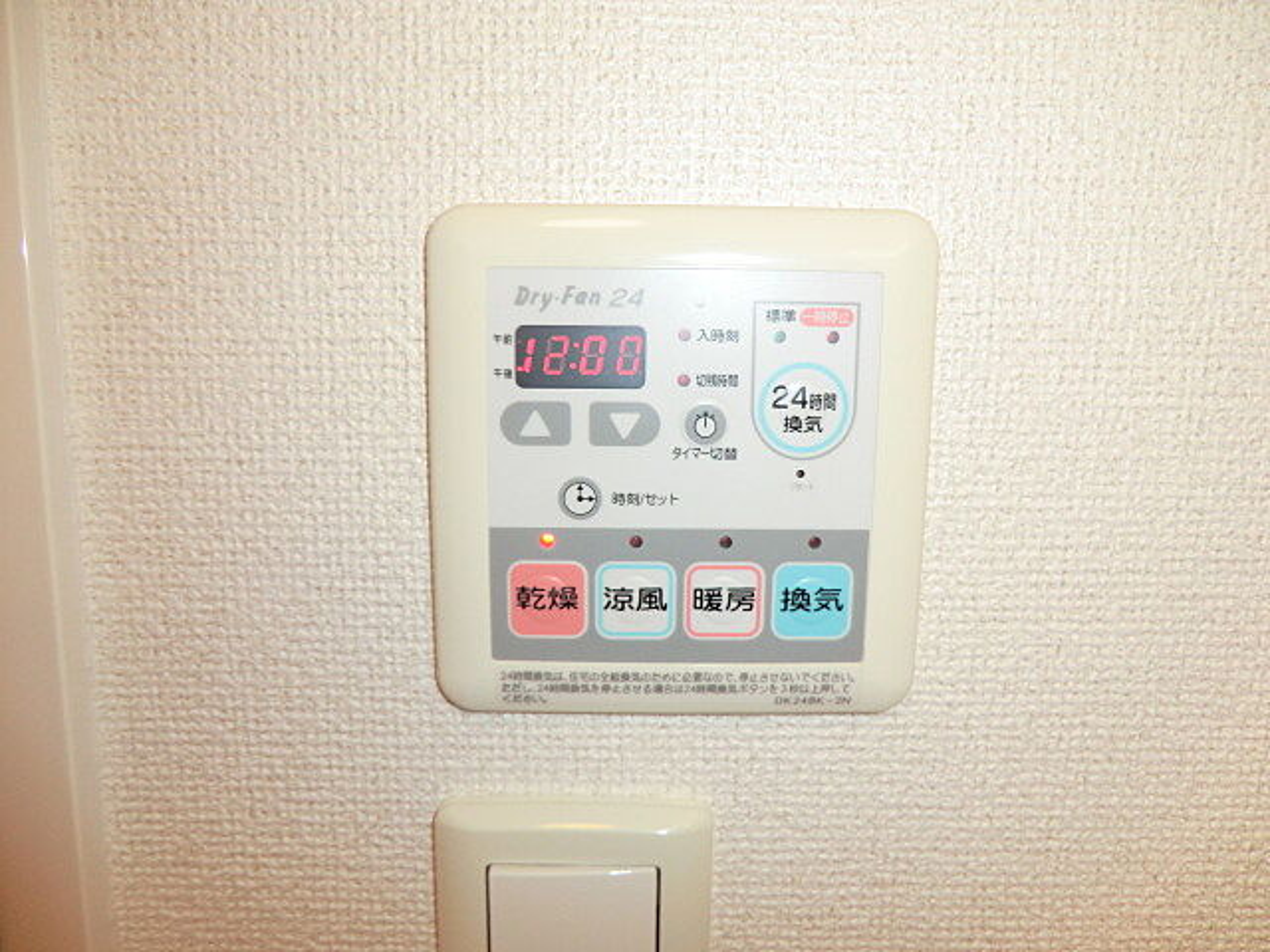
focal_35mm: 24
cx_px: 635
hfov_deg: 71.6
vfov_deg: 56.8
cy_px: 476
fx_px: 881
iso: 200
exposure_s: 1/50
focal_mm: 4.3
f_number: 3.2
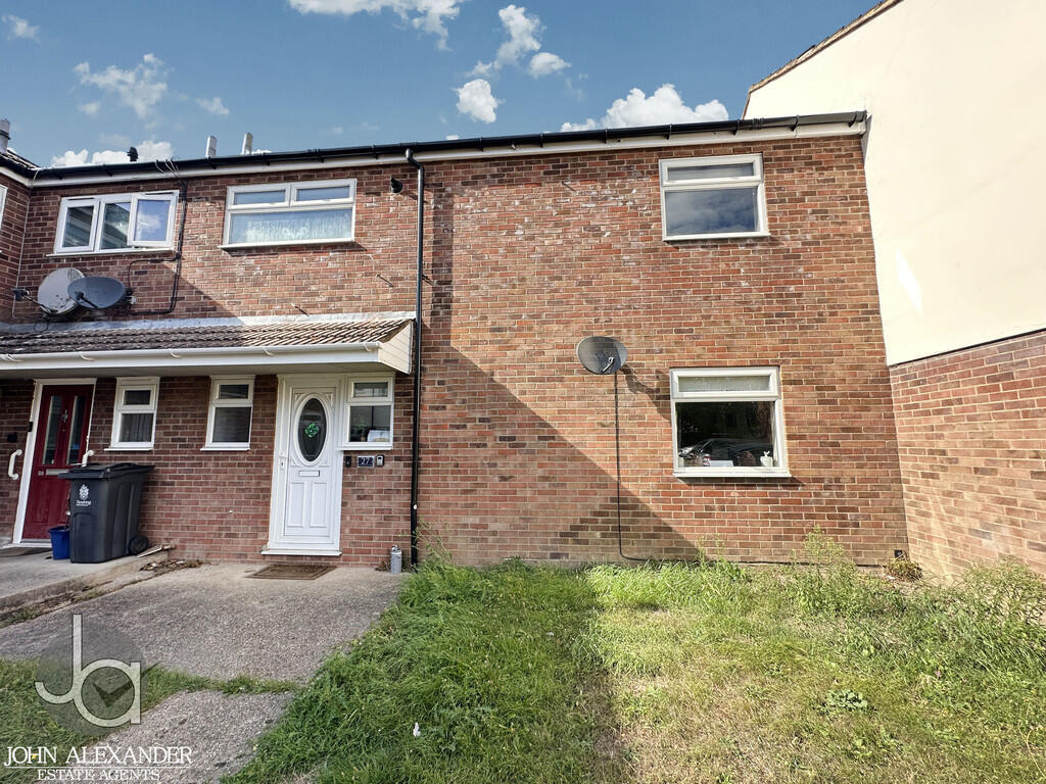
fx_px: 423
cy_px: 392
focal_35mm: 14
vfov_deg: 85.7
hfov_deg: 102.1
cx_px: 523
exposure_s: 1/469
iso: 40
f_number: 2.2
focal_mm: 2.22
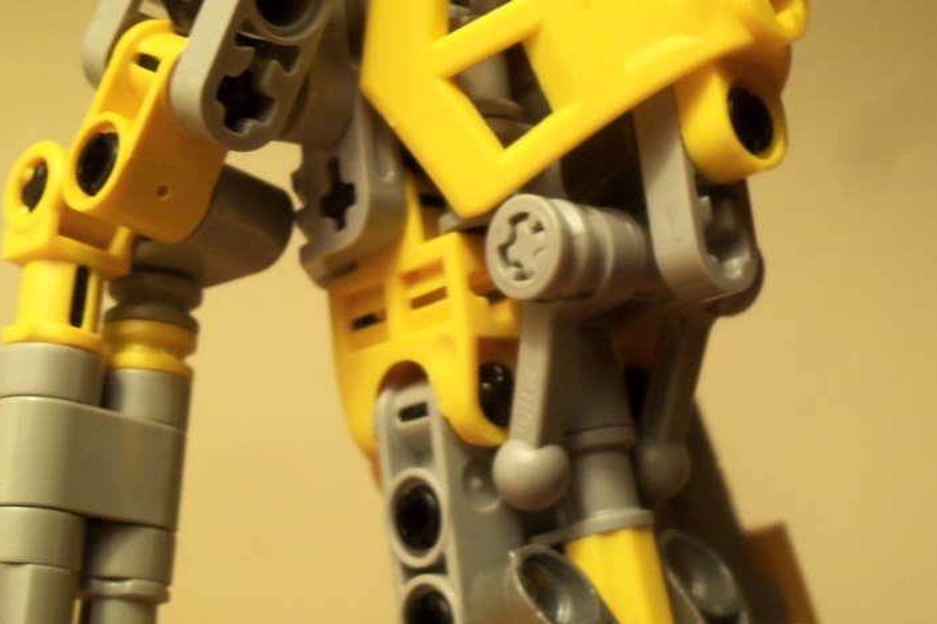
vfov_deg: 24.6
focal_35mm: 55
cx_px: 625
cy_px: 384
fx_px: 1431
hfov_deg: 35.9
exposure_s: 1/30
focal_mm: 5.2
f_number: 3.4
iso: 100
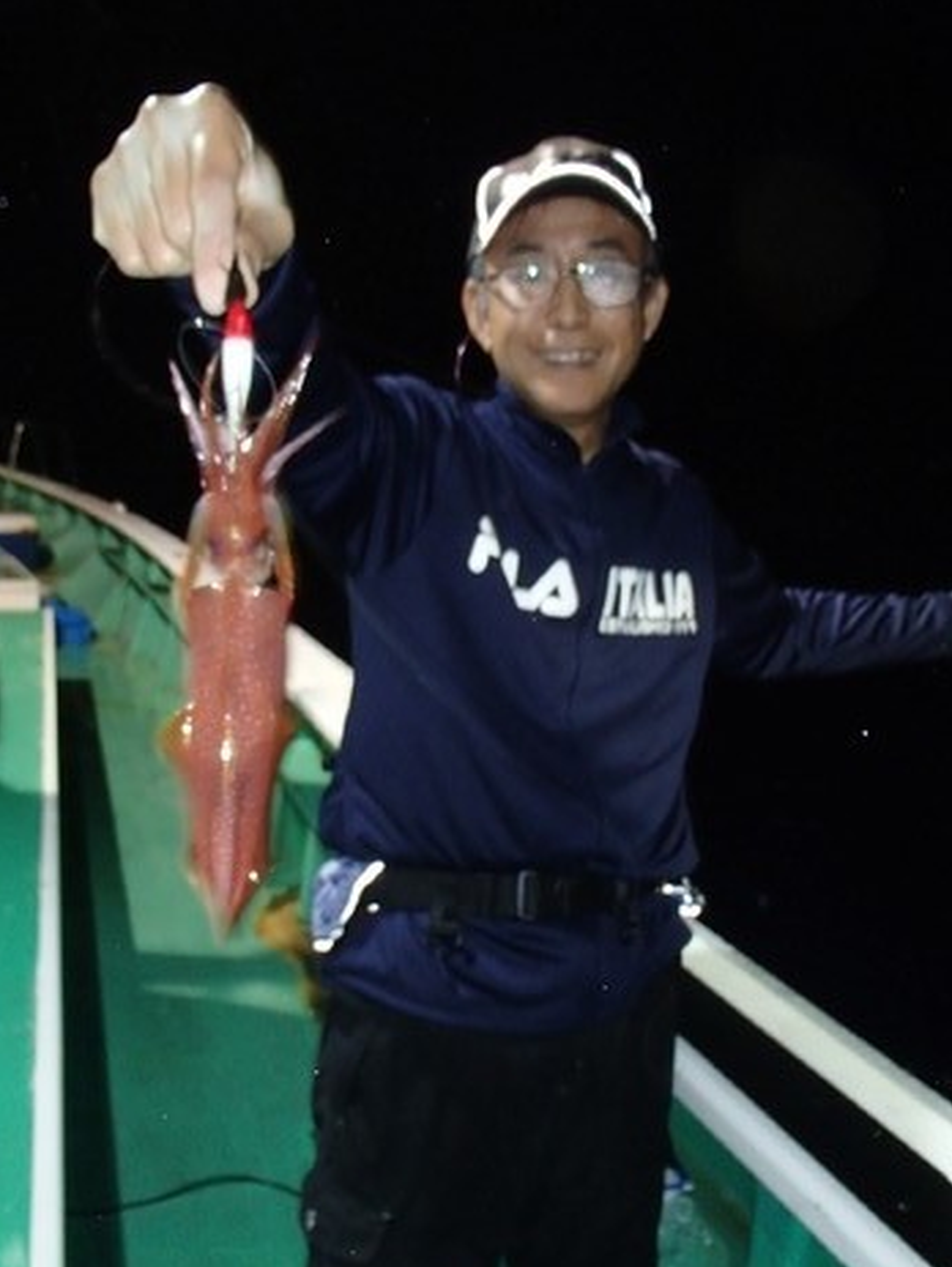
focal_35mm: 29
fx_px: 1062
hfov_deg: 48.3
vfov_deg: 61.6
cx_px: 462
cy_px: 643
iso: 400
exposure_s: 1/30
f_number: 3.9
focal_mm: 5
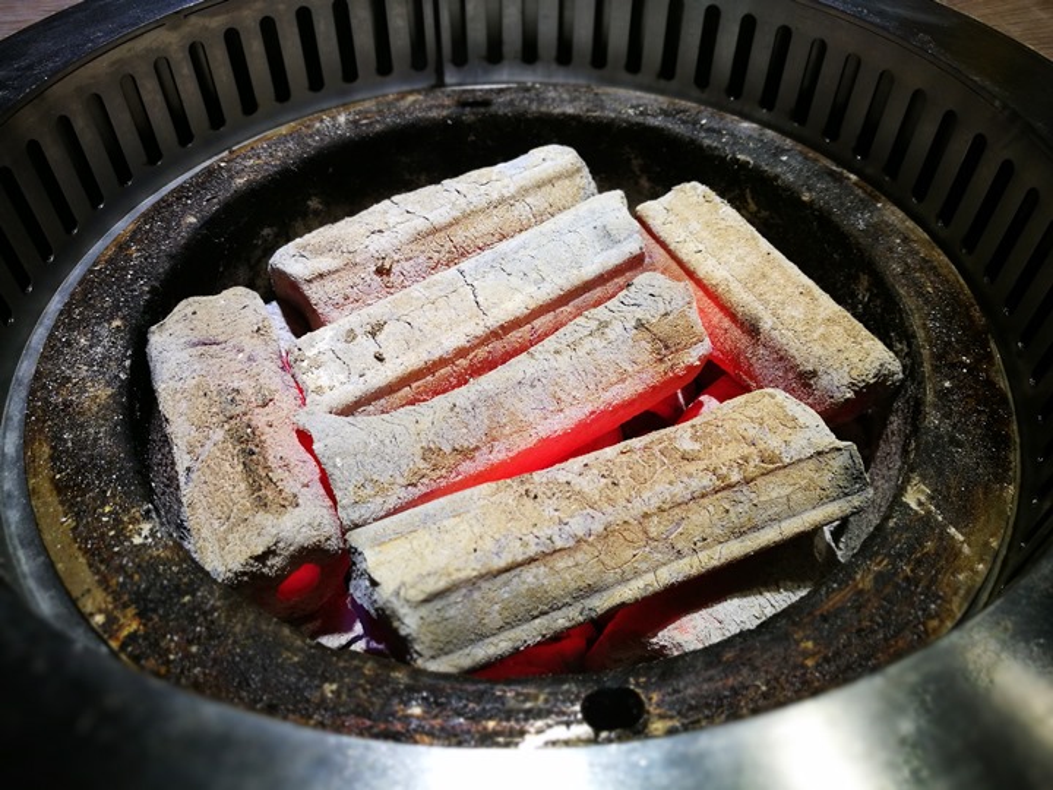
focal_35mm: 27
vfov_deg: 51.4
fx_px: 821
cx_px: 526
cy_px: 395
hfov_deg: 65.3
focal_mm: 4.5
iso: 160
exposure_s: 1/30
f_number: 4
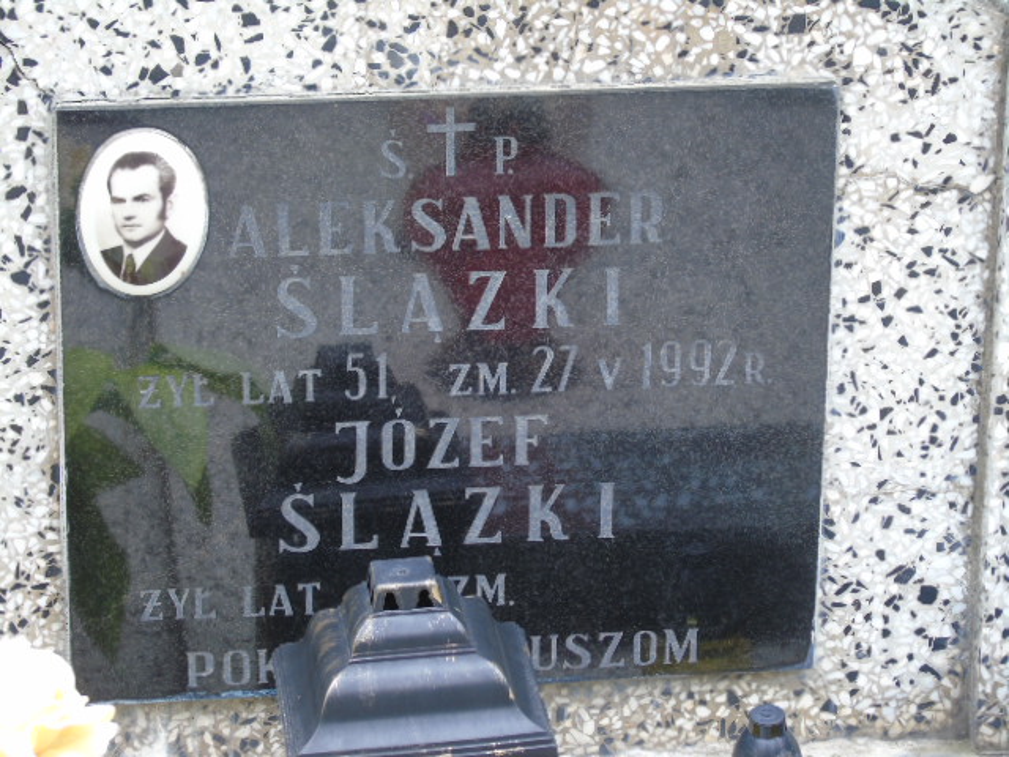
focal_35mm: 124
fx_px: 3614
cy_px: 378
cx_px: 504
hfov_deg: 15.9
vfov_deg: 12.0
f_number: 4.6
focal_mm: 22
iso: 100
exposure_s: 1/30
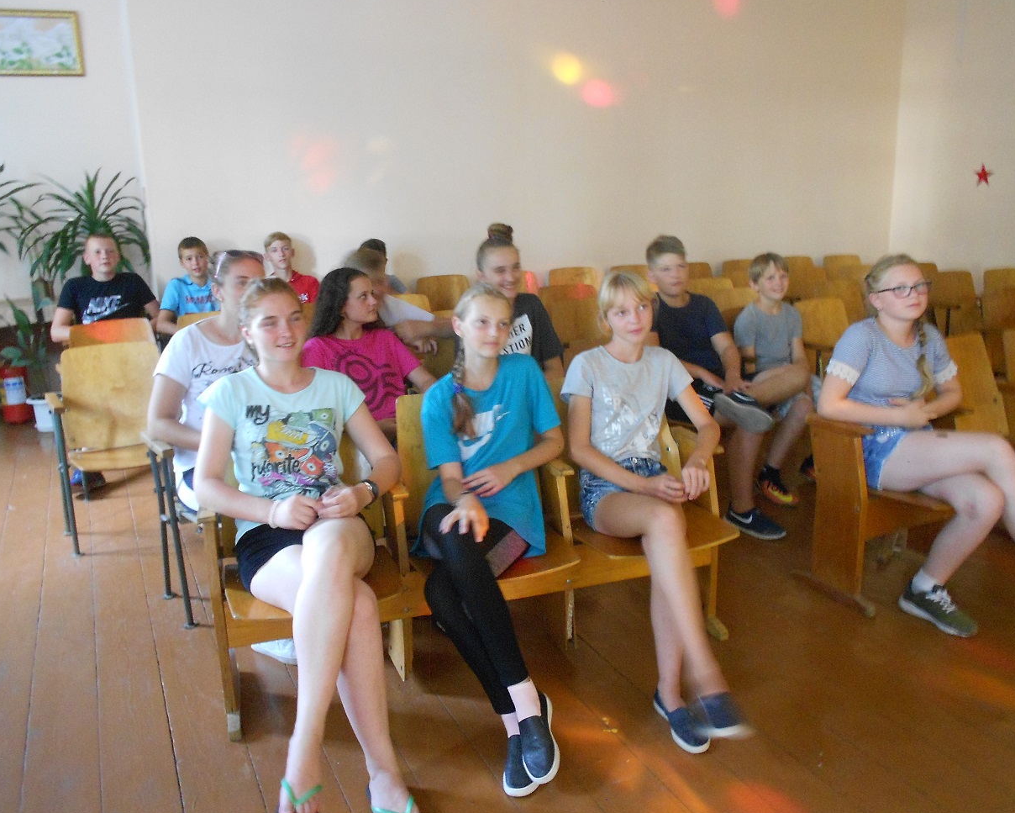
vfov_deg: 51.5
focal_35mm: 28
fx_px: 841
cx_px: 489
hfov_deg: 62.2
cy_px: 395
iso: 400
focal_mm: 4.6
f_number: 3.2
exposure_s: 1/3
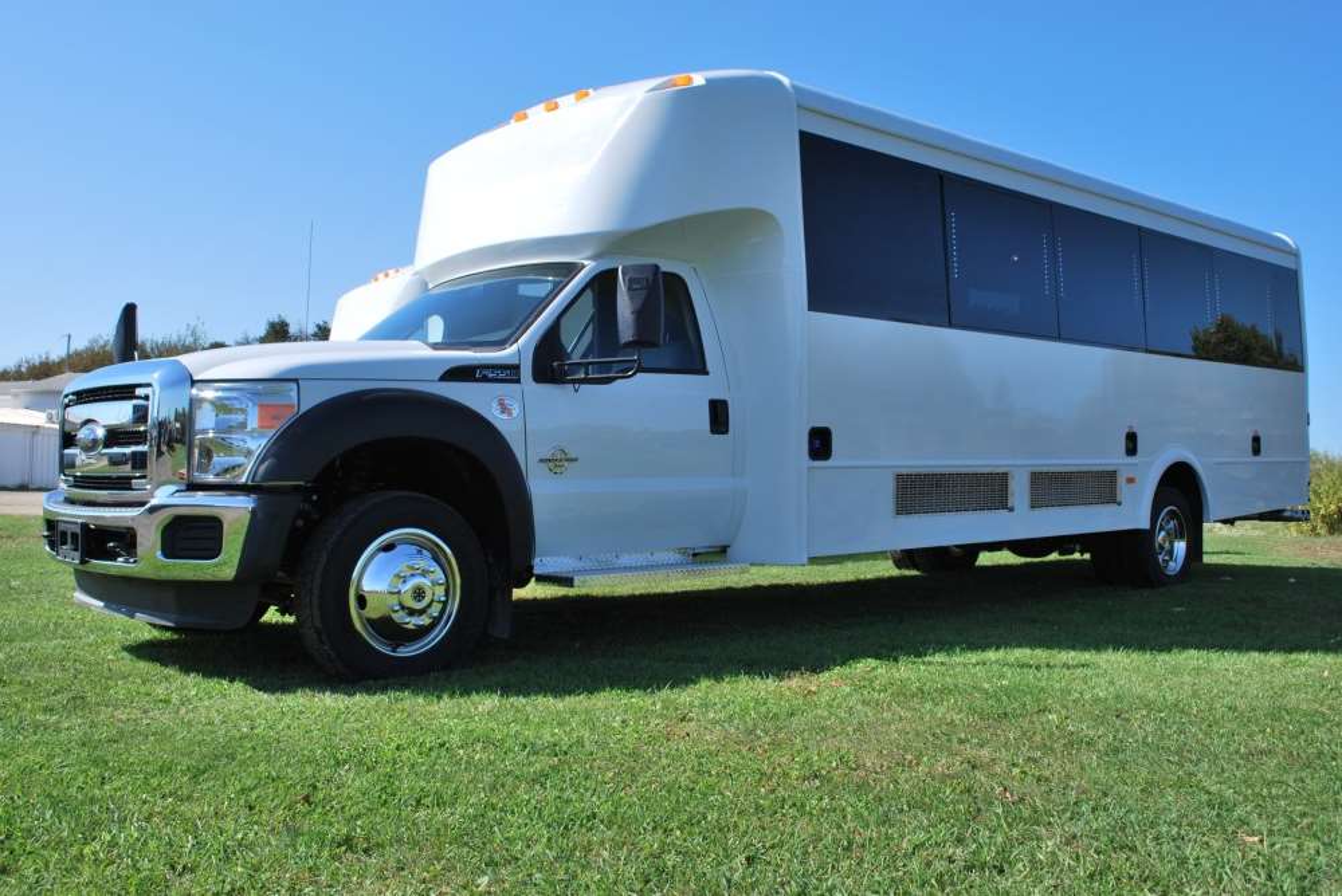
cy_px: 448
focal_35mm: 33
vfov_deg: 40.0
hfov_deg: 57.2
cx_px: 671
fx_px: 1231
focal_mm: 22
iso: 100
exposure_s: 1/250
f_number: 8
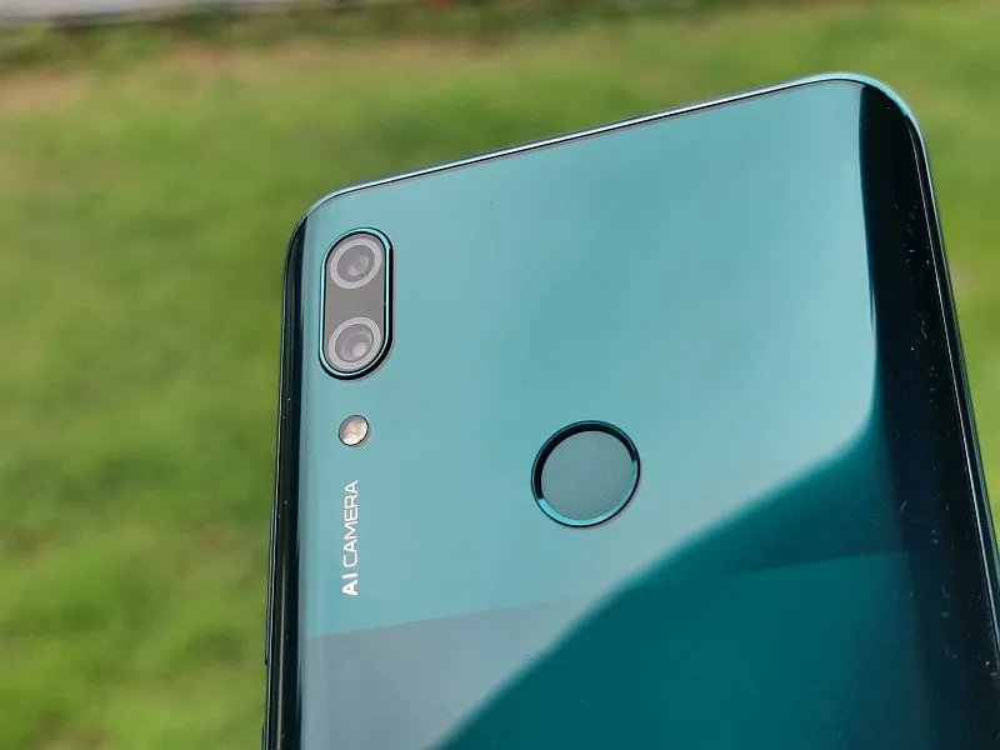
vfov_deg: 27.0
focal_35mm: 54
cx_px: 500
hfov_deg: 35.5
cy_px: 375
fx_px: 1560
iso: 50
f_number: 1.6
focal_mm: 5.56
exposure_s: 1/187
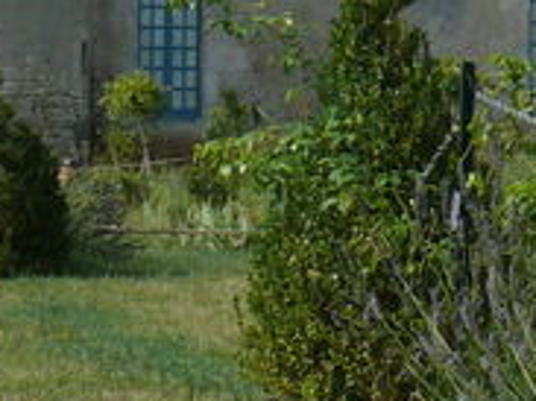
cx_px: 1198
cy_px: -161
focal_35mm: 230
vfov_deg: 6.4
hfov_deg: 8.1
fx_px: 3559
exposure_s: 1/500
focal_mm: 7.4
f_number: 5.6
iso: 100
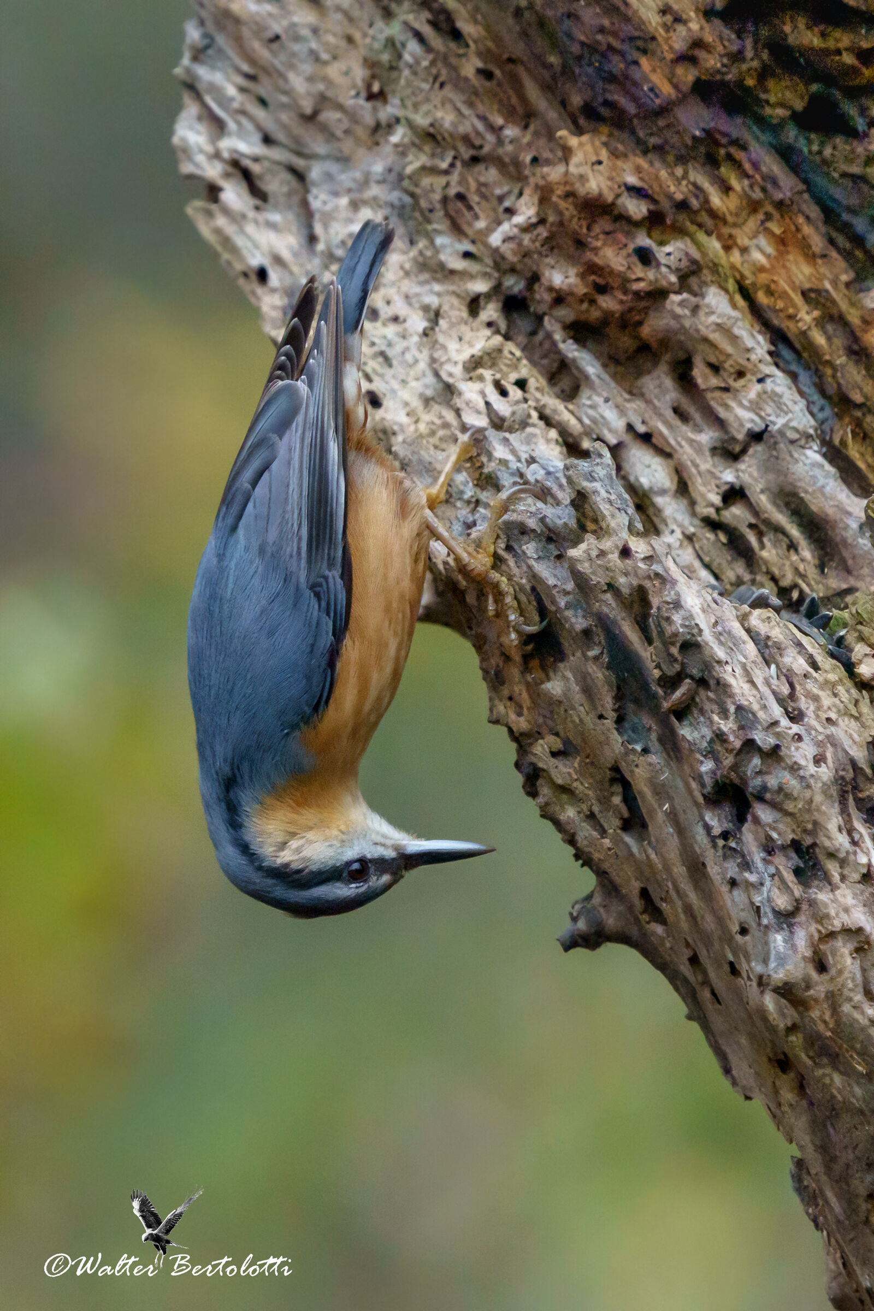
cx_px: 437
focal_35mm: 560
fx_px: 20392
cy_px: 656
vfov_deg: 3.7
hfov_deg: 2.5
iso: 6400
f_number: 8
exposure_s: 1/3200
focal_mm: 560
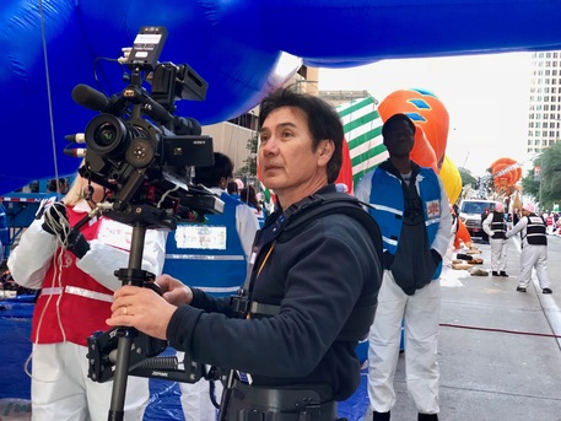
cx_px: 280
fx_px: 843
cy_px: 210
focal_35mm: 52
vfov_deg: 28.0
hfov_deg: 36.8
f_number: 2.4
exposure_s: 1/60
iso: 160
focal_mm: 6
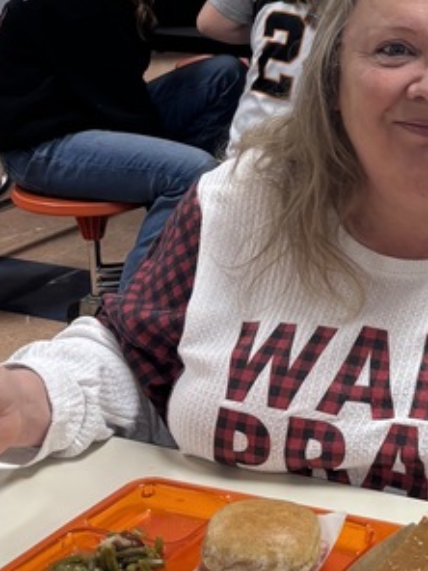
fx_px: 1484
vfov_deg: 21.8
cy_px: 243
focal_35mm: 90
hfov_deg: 15.3
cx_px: 629
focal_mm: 5.96
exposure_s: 1/60
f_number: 1.6
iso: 100
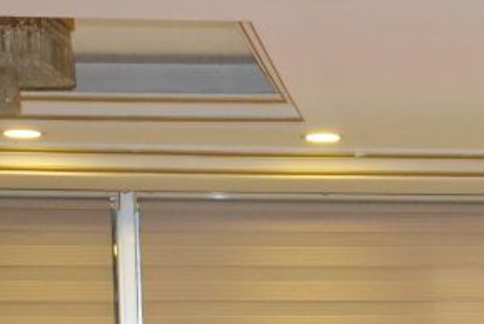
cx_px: 713
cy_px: 478
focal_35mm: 145
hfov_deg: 13.4
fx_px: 1951
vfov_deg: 9.2
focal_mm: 26
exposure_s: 1/60
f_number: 3.8
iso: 2800
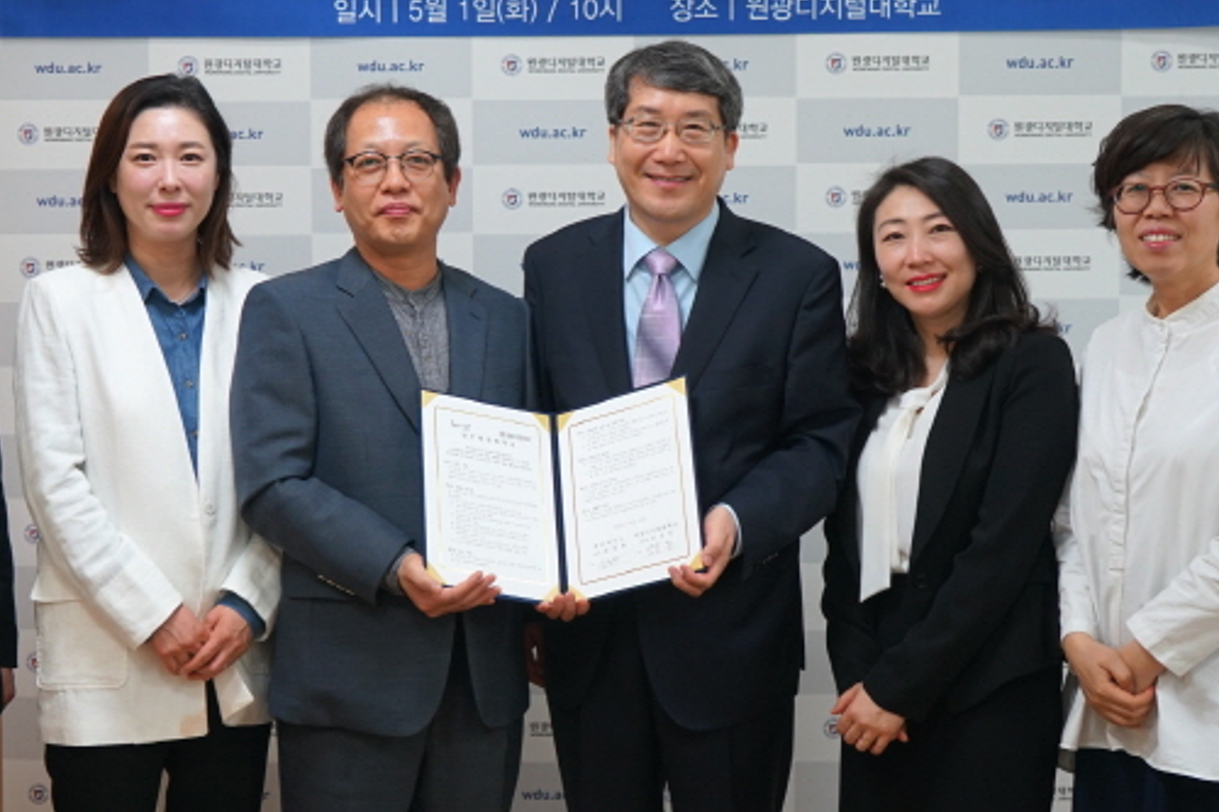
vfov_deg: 24.2
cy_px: 412
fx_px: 1895
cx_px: 514
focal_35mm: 56
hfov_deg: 35.6
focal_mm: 35
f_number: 4
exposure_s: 1/160
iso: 640
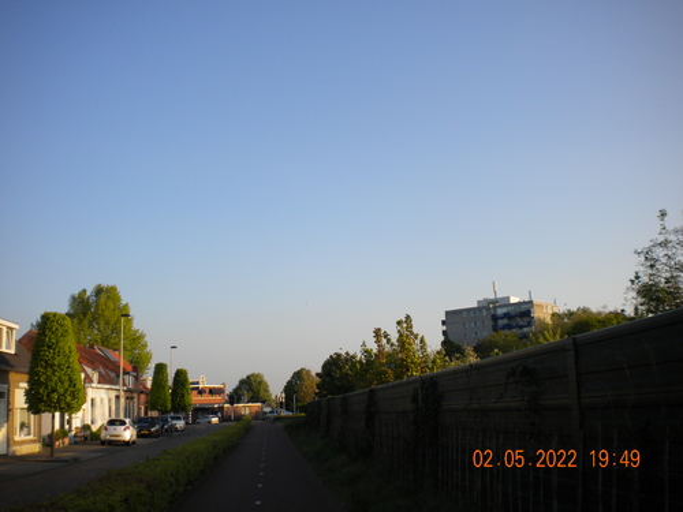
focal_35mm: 35
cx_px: 342
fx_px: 691
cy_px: 256
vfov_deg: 40.7
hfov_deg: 52.6
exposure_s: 1/390
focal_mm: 6.3
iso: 80
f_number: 4.6
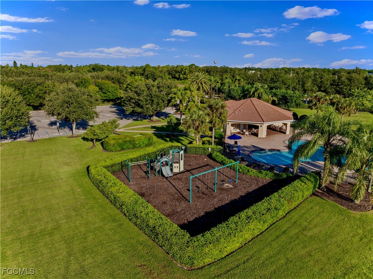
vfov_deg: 56.7
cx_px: 186
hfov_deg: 71.6
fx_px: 258
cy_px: 140
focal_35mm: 24
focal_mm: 12.29
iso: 100
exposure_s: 1/1000
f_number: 2.8
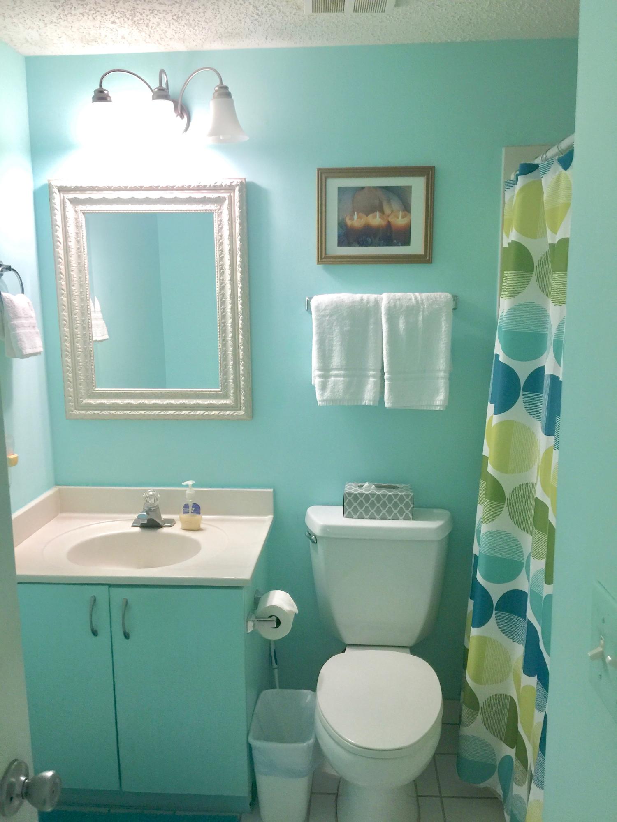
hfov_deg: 48.2
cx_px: 308
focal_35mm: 29
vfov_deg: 61.7
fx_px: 689
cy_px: 411
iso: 50
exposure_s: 1/30
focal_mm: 4.15
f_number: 2.2
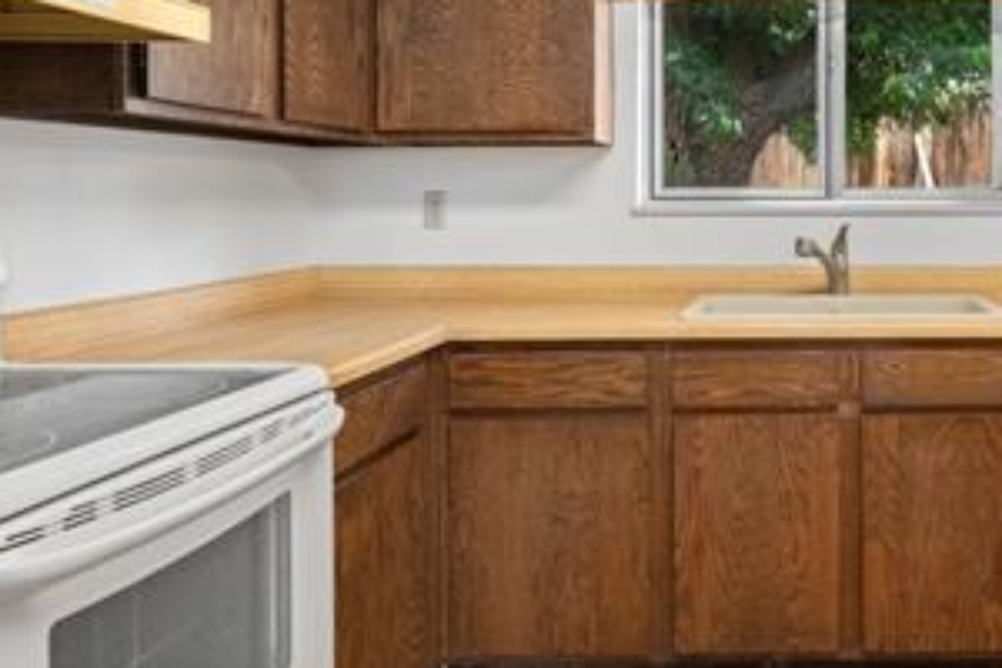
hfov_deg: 54.1
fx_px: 891
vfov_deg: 40.3
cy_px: 190
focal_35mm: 32
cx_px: 825
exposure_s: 1/30
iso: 12800
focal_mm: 15
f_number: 10
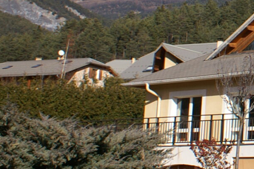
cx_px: 461
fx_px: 804
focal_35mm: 114
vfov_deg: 11.8
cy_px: -18
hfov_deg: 15.4
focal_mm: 18
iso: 100
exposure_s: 1/320
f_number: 10
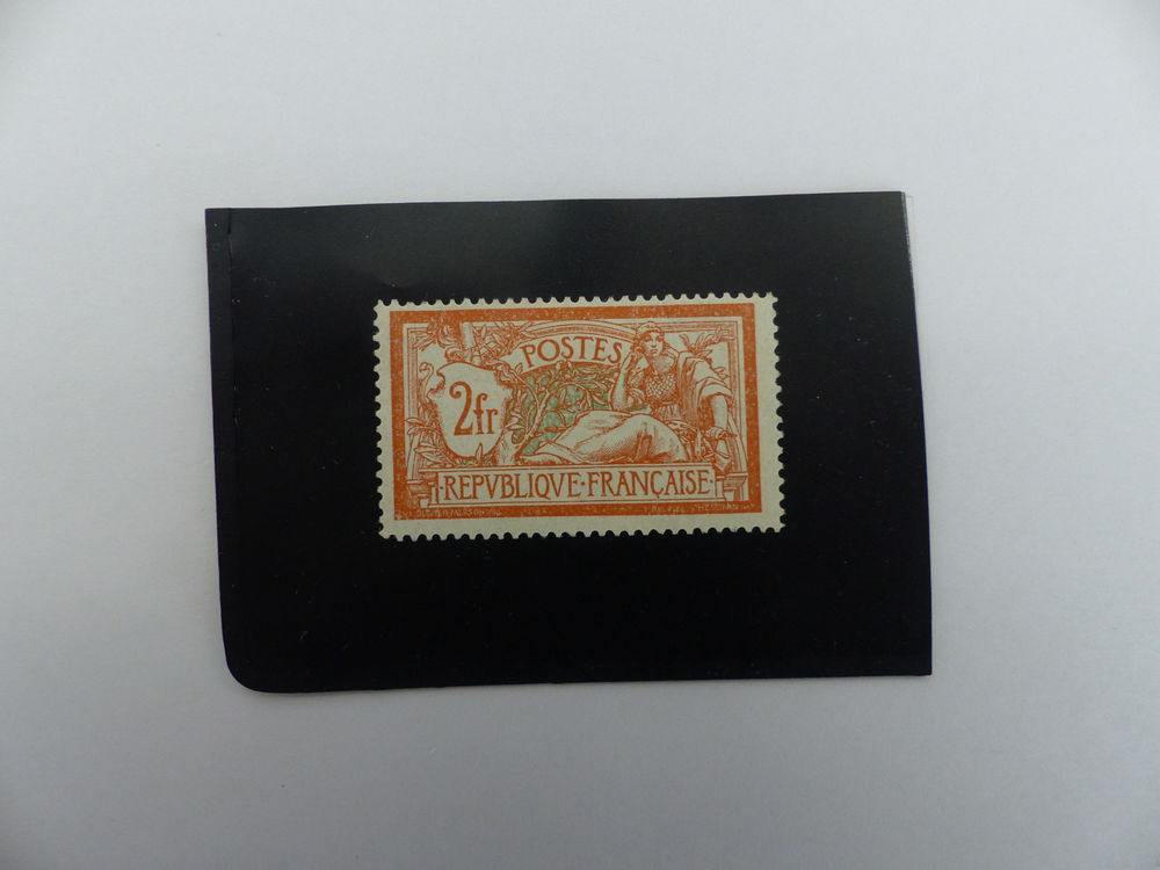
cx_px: 580
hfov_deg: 69.4
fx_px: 838
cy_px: 435
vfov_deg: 54.9
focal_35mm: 25
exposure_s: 1/60
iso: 200
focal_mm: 4.5
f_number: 2.8
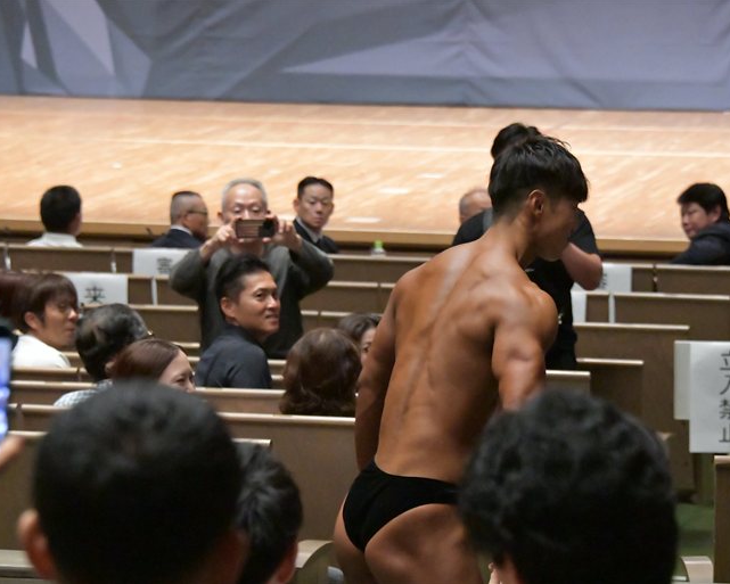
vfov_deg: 8.7
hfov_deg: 10.8
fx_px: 3846
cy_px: 291
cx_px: 412
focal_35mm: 178
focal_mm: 105
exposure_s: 1/400
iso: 20000
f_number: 5.6
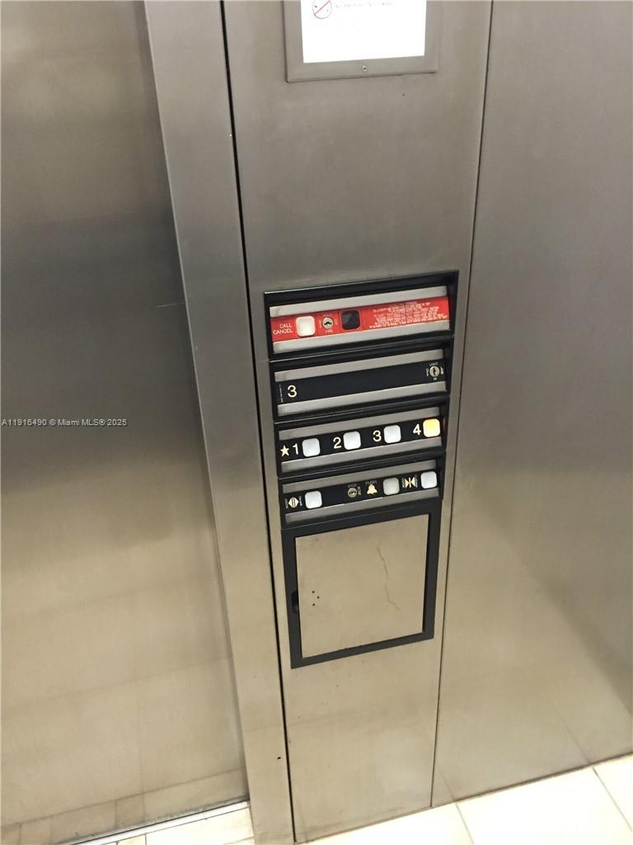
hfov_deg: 48.2
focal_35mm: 29
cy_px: 422
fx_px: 707
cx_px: 316
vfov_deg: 61.7
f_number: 2.2
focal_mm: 4.15
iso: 250
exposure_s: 1/17
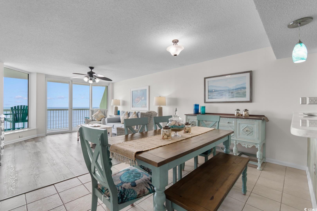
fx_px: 132
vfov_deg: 77.3
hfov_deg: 100.4
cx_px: 158
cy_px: 106
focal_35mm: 15
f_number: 4.5
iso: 100
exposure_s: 1/5
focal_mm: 10
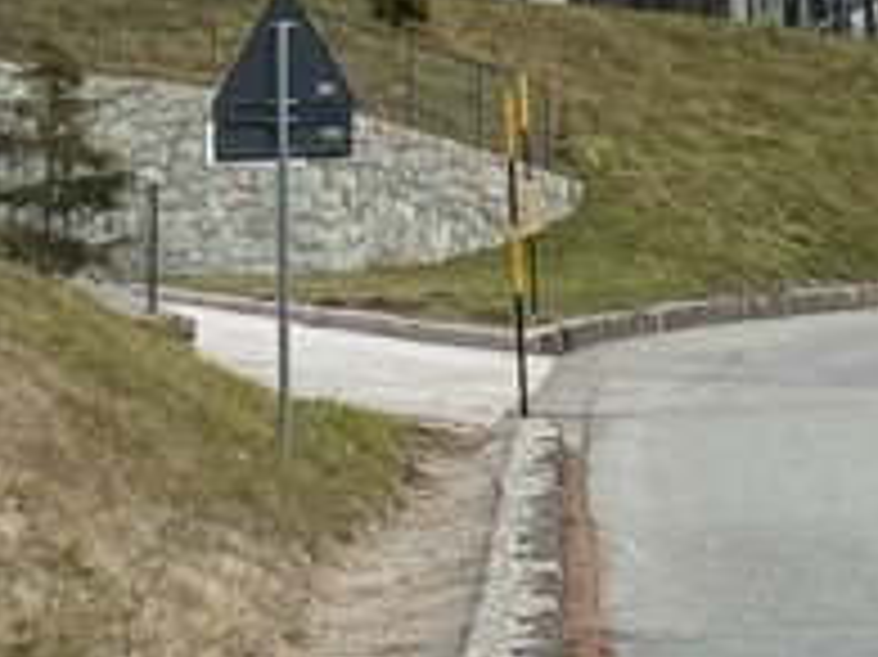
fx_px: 6388
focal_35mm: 252
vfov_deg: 5.8
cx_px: 923
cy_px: -549
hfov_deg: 7.8
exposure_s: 1/60
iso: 125
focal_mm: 6.76
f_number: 1.78
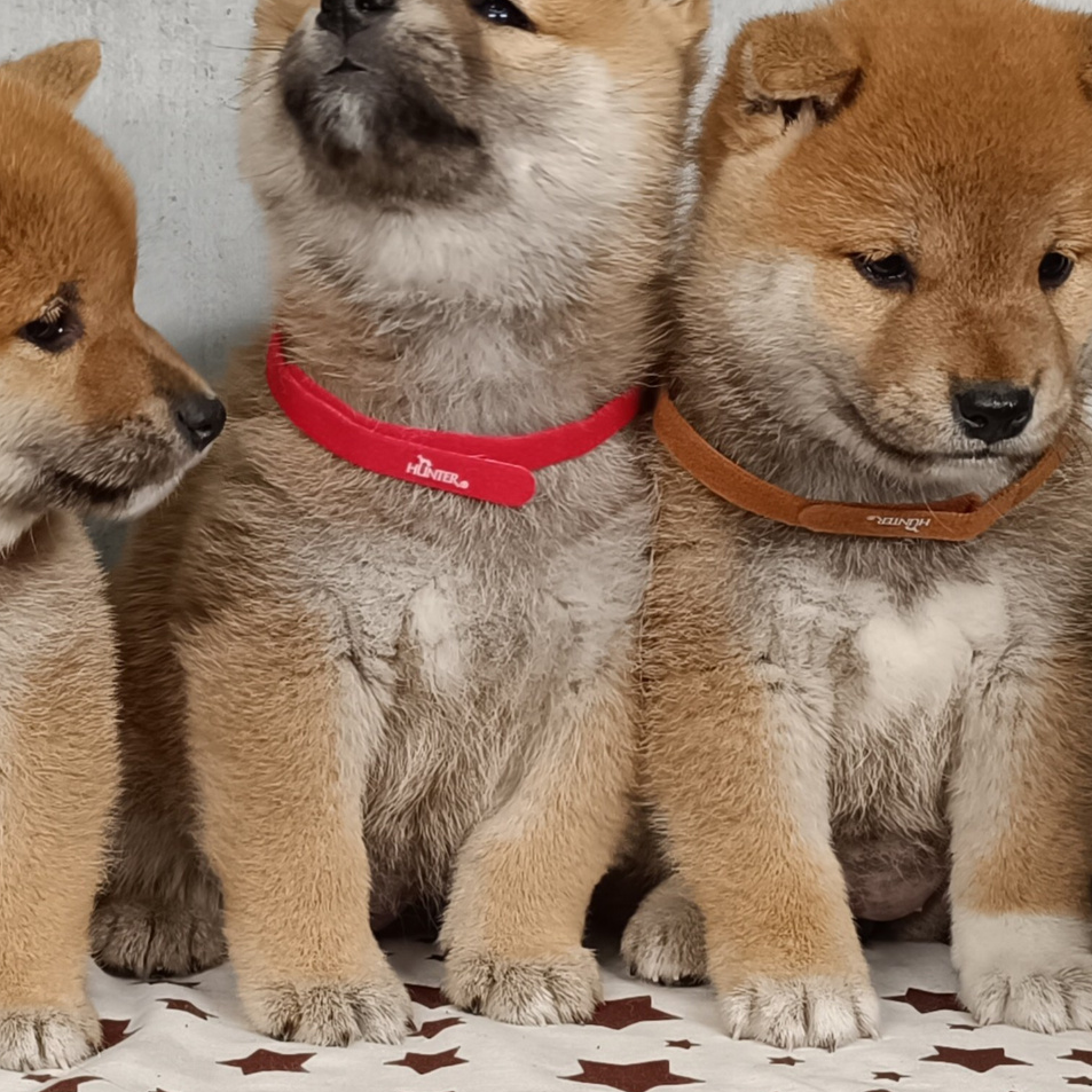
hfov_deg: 29.7
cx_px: 329
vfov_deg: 30.0
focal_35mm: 57
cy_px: 484
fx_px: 2034
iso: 599
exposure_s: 1/101
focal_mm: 6.14
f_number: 1.65
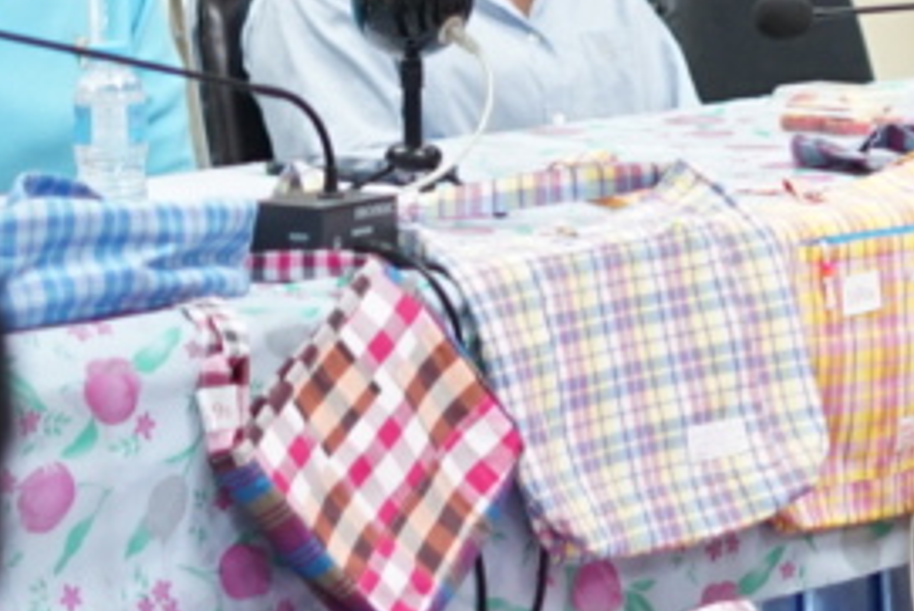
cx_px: 1929
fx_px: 7570
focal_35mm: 298
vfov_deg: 4.6
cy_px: -149
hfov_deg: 6.7
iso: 400
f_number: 1.8
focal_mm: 50
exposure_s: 1/80
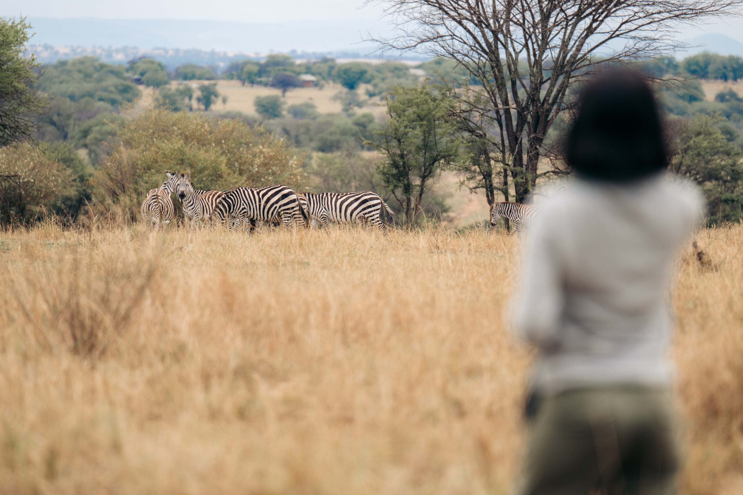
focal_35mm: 300
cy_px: 248
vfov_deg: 4.6
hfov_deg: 6.9
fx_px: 6189
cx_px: 372
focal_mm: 200
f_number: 2.8
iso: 80
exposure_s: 1/1000
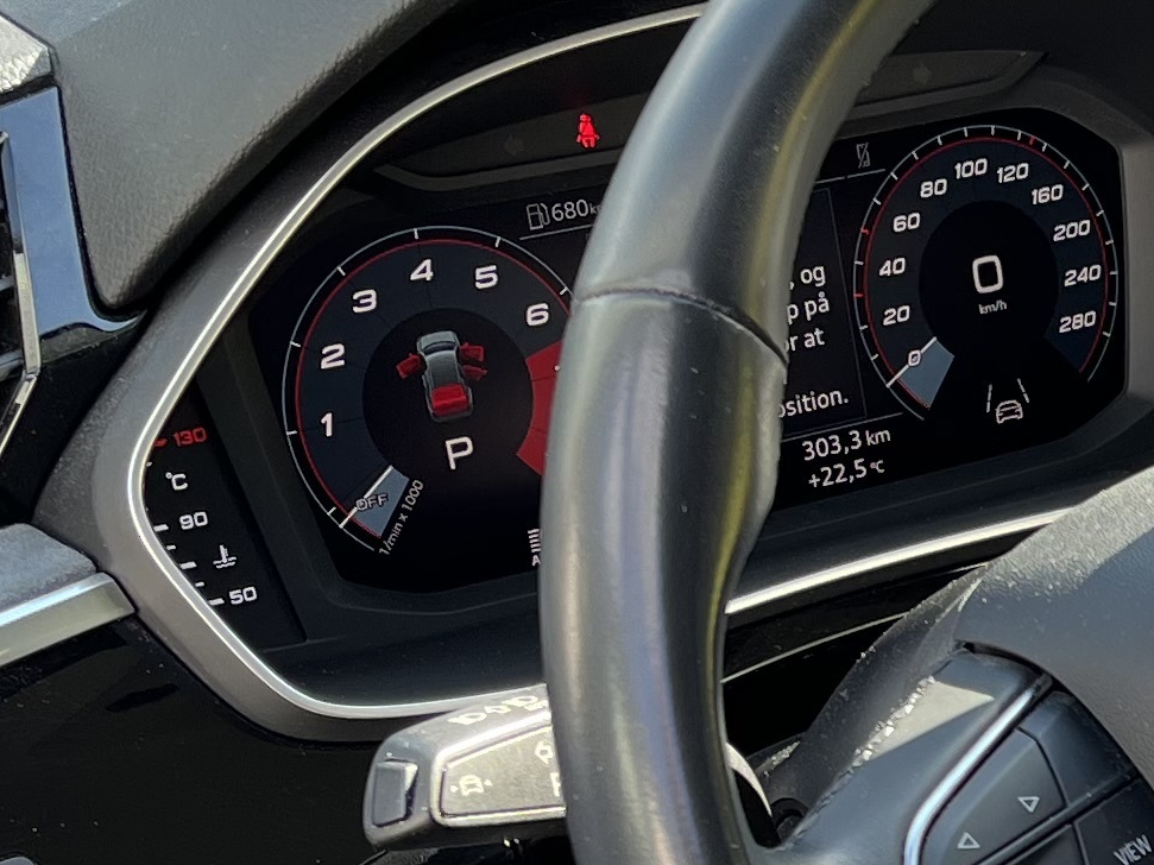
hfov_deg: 16.9
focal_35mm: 108
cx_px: 1601
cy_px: 1017
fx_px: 3600
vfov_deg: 13.4
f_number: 1.6
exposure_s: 1/141
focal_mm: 5.1
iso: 32
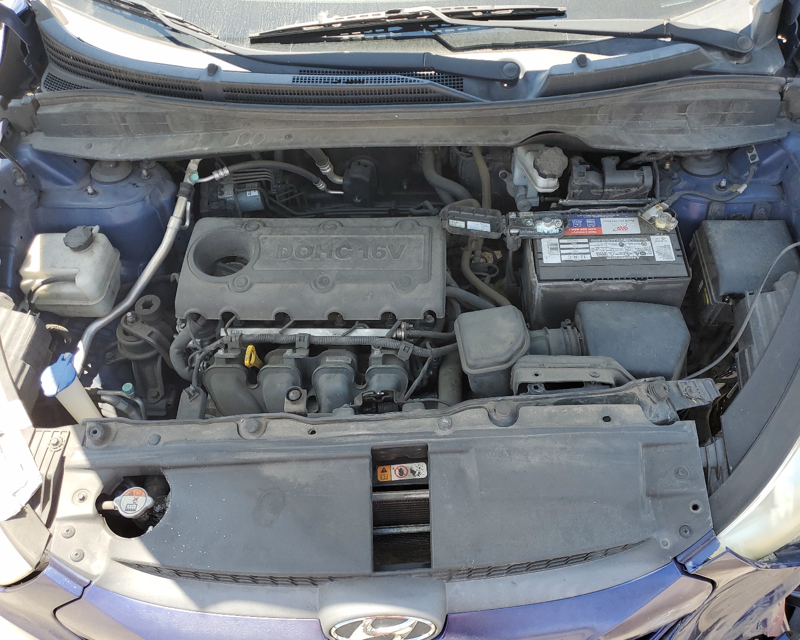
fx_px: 663
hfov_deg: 62.2
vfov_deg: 51.5
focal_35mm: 28
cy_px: 311
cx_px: 423
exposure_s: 1/556
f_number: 1.5
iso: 50
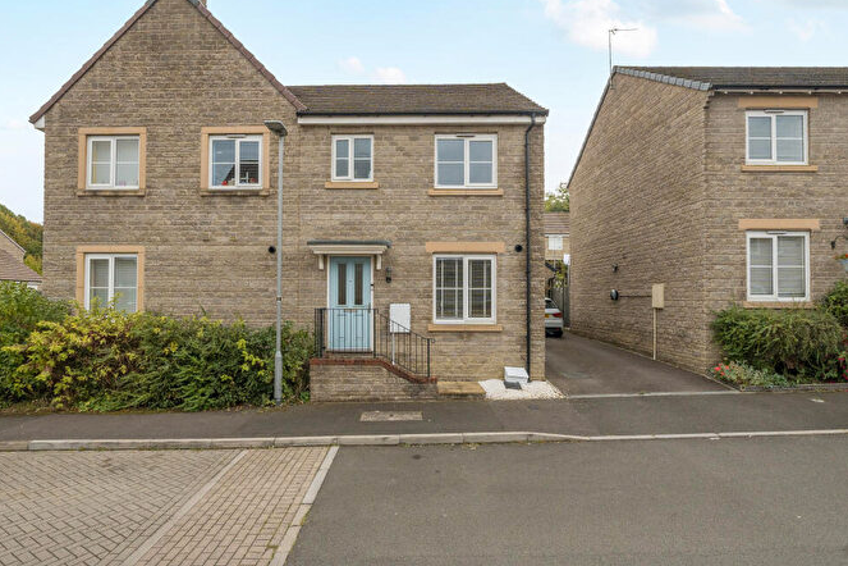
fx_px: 448
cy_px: 271
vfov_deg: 64.5
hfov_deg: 86.8
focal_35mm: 19
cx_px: 403
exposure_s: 1/400
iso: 400
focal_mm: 12
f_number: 8
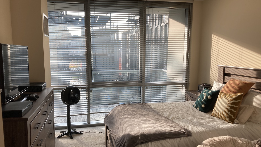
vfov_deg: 37.7
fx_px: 215
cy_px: 85
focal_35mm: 31
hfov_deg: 62.6
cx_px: 132
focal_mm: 3.99
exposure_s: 1/121
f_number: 1.8
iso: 32
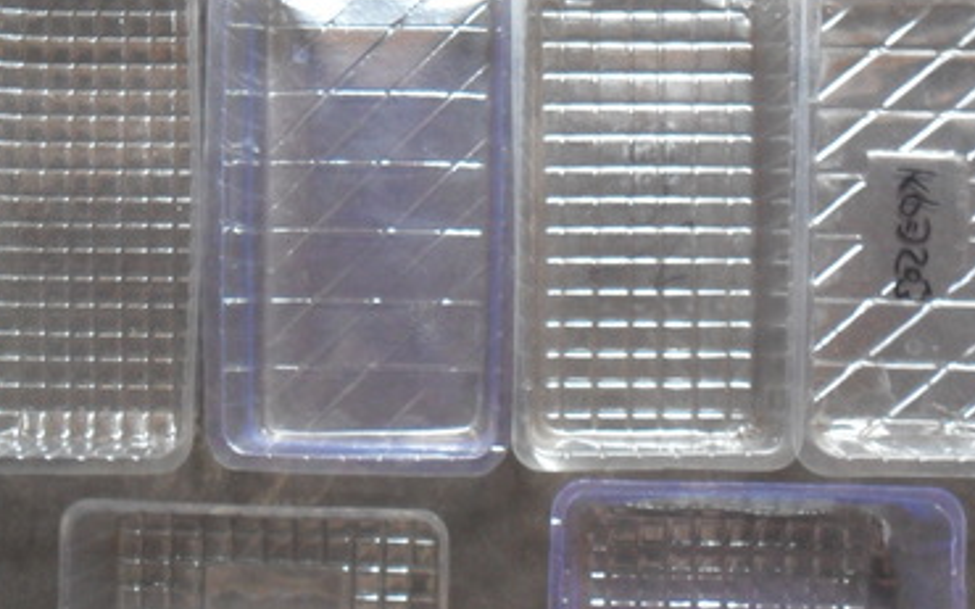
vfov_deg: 24.3
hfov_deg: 38.2
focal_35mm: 53
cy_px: 392
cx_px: 538
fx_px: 1408
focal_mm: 6.6
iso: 400
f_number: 4
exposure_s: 1/20
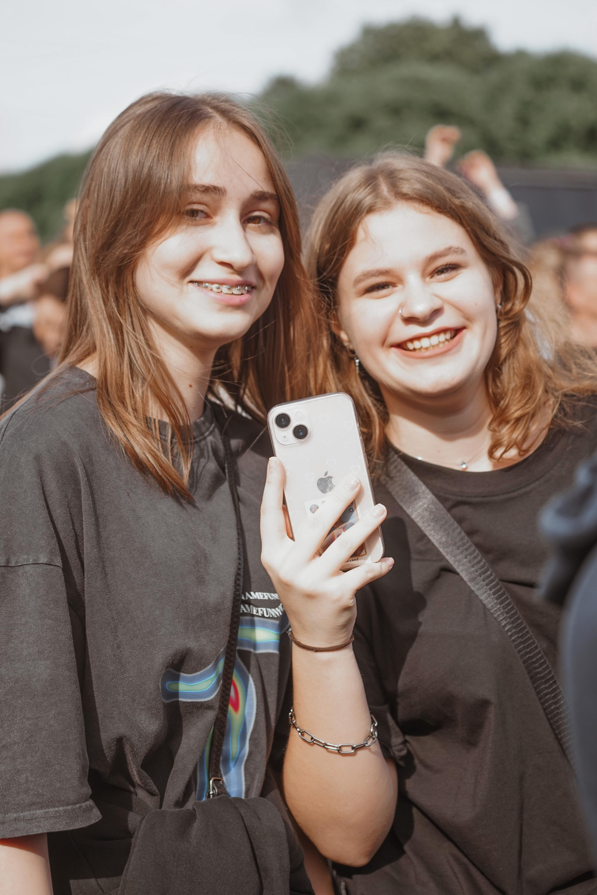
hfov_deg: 19.2
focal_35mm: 71
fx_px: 1766
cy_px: 448
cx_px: 298
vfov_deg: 28.5
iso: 125
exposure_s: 1/400
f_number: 4
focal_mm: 71
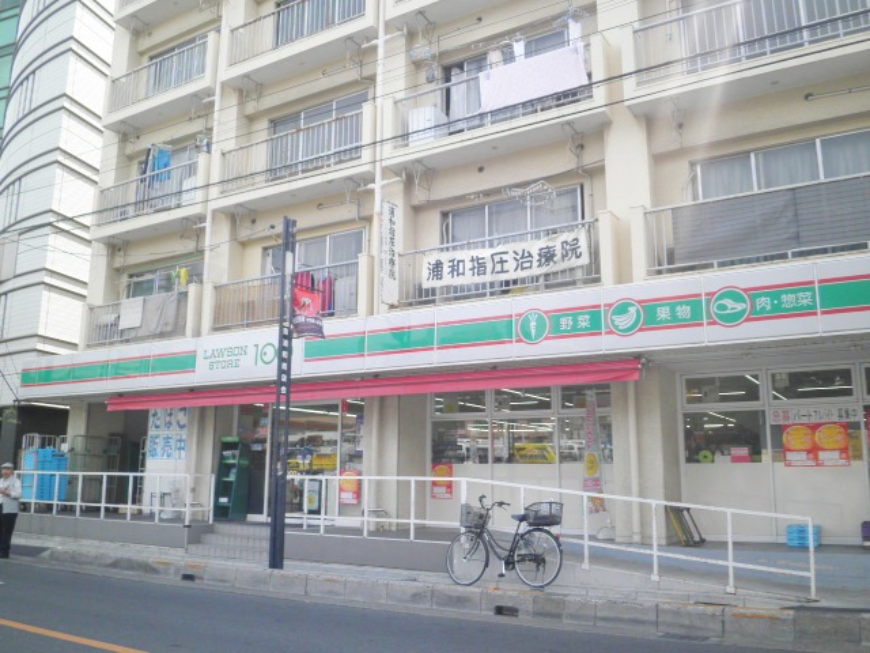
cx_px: 435
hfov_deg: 58.4
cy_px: 326
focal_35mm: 31
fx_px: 779
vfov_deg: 45.4
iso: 64
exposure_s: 1/320
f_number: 2.9
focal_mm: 5.5
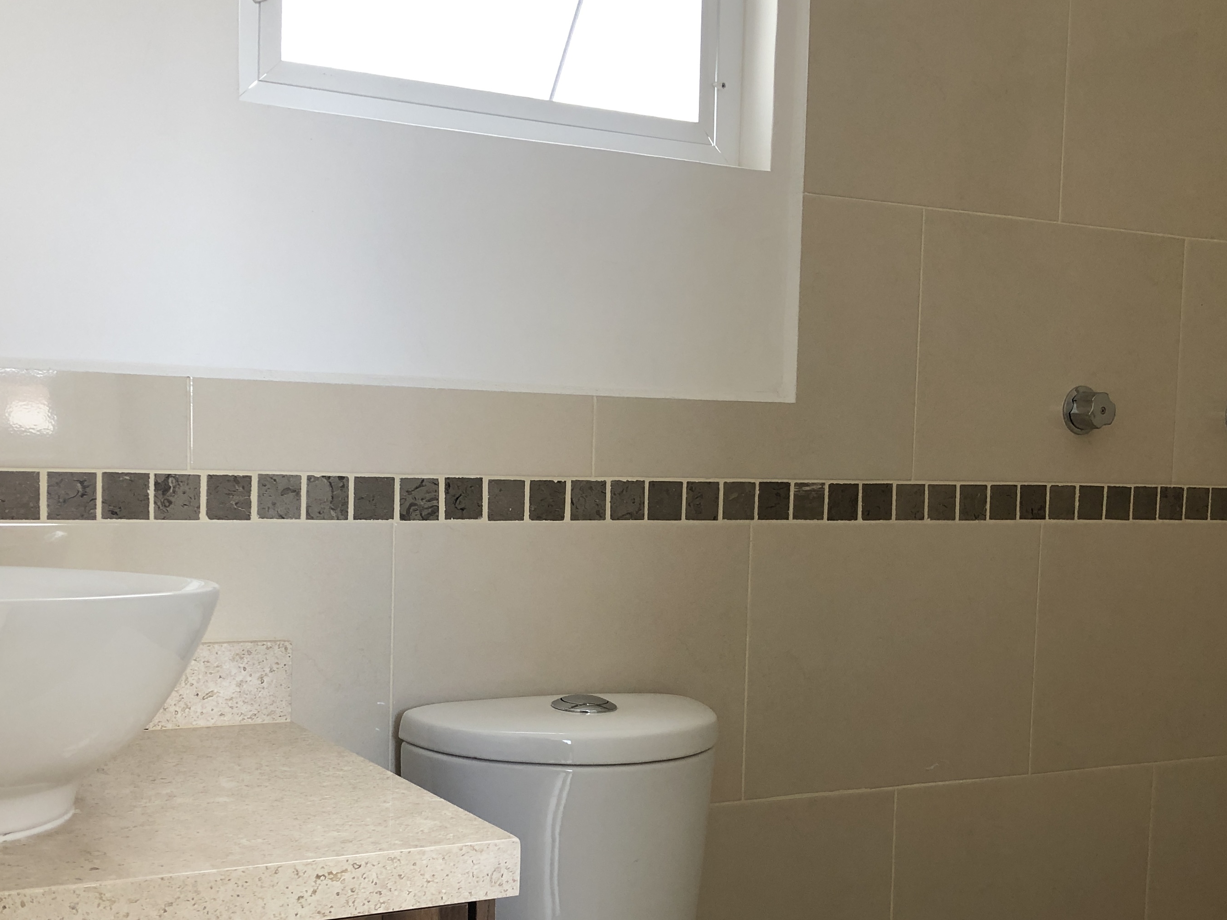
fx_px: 1489
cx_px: 514
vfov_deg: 34.1
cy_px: 588
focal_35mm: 42
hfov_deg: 44.6
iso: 25
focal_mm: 4
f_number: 1.8
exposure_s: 1/40
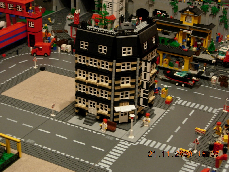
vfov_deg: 20.4
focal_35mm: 72
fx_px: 476
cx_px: 114
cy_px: 86
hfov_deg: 27.0
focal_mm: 14.9
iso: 200
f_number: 3.7
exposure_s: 1/5.6
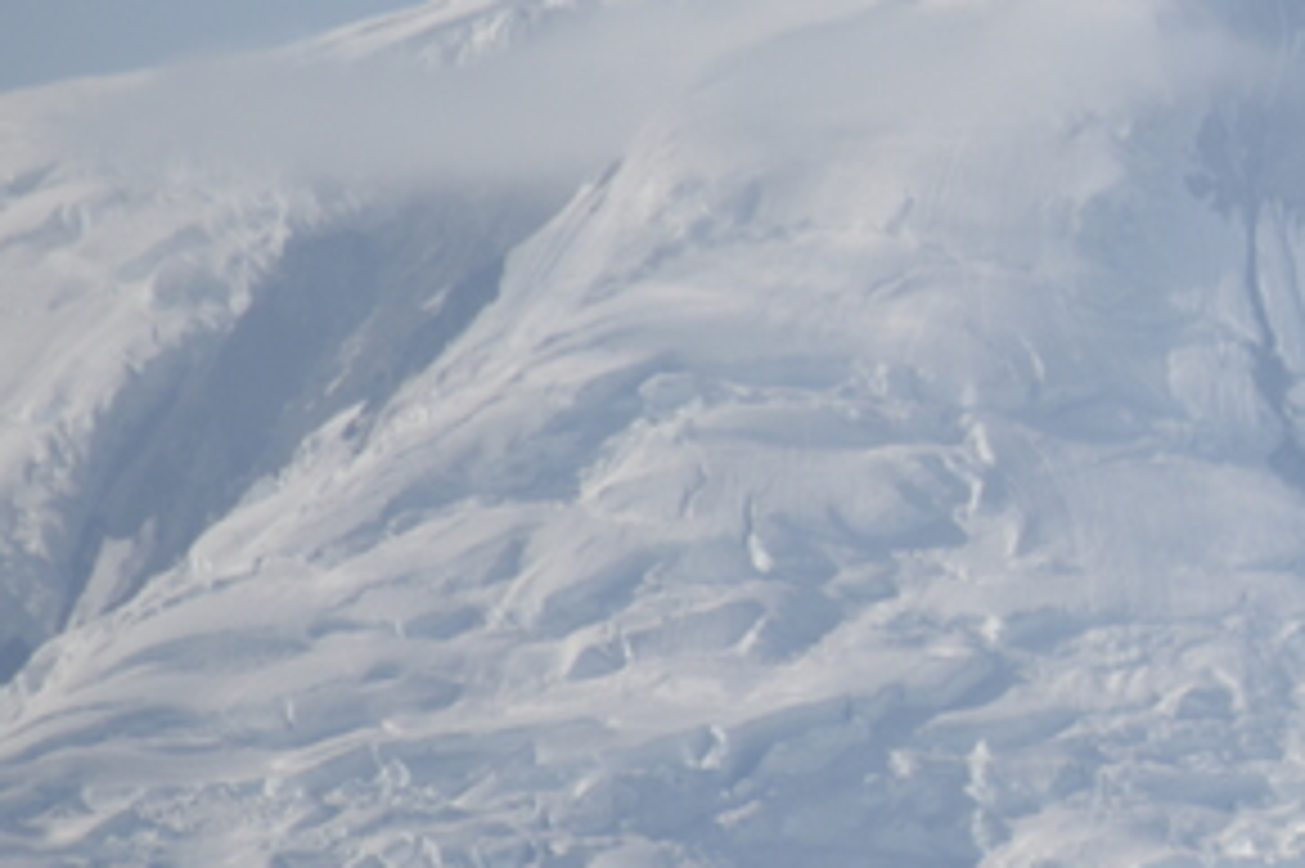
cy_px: 369
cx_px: 2876
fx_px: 48002
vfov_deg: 1.0
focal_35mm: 1325
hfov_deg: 1.6
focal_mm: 300
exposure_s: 1/640
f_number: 7.1
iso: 100
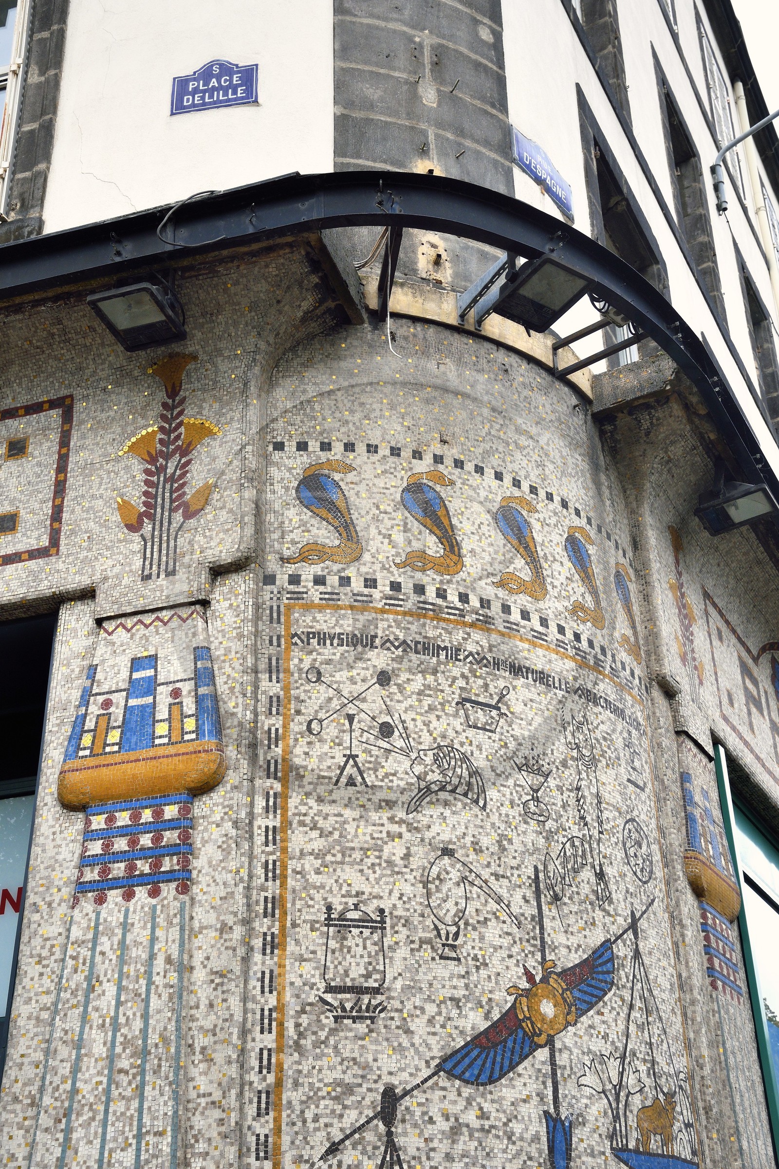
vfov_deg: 43.6
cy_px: 584
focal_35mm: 45
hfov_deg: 29.8
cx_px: 390
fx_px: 1462
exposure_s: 1/200
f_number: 11
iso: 800
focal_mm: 45
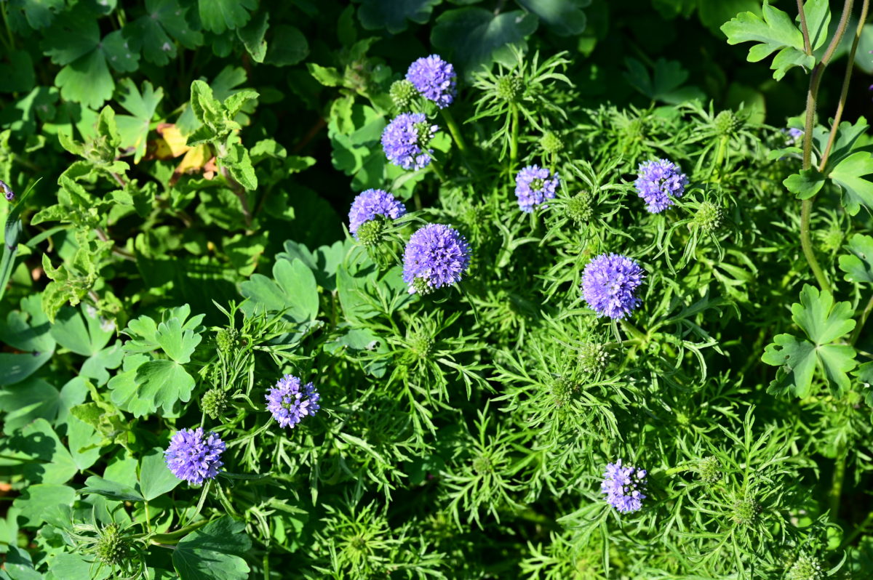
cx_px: 436
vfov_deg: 19.4
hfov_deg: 28.9
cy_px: 290
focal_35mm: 70
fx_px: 1696
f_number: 5.6
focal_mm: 70
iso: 250
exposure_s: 1/1600
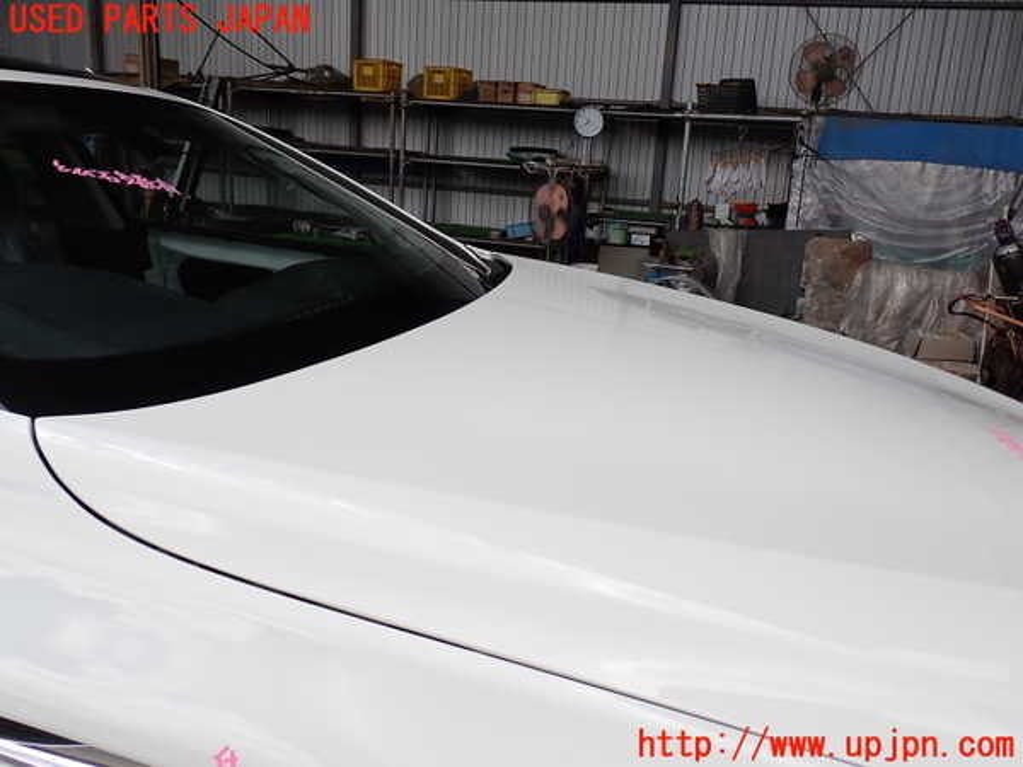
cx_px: 512
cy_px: 384
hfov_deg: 60.0
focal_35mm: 30
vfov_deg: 46.8
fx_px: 887
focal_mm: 5.4
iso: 100
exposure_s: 1/500
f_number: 3.2
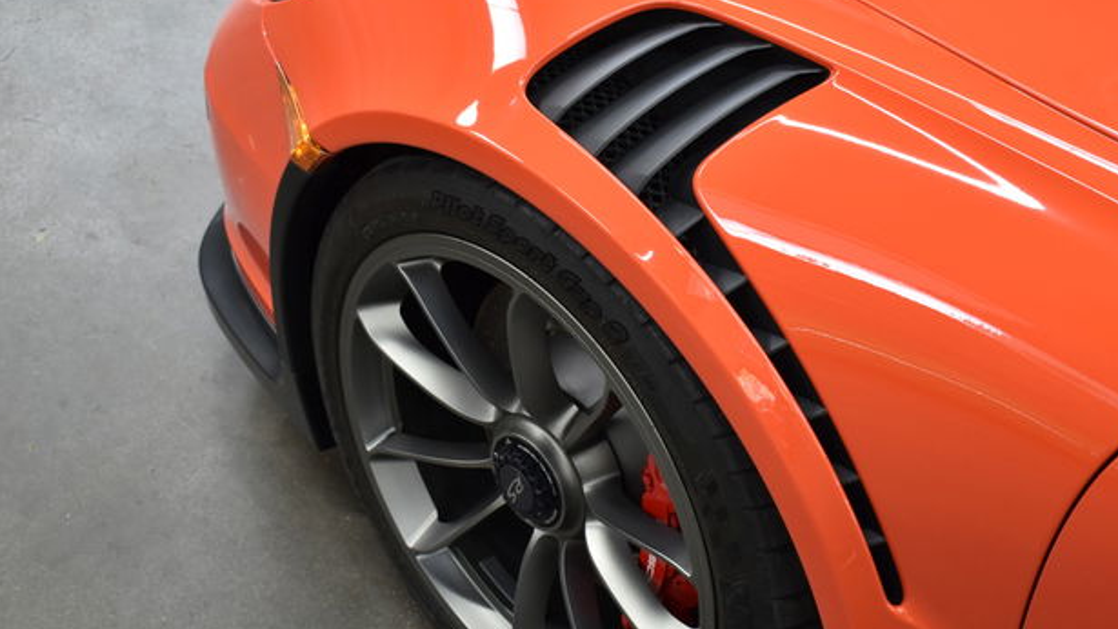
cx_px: 582
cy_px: 324
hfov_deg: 40.6
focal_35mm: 51
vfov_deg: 23.5
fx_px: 1512
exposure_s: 1/40
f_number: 4
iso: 560
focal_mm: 26
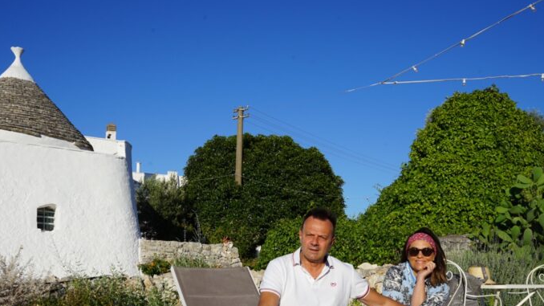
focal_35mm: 39
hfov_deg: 51.6
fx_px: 562
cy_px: 225
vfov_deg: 30.0
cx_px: 269
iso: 100
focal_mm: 28
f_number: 14
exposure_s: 1/160
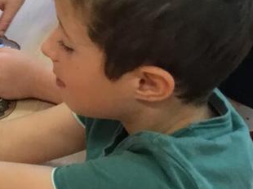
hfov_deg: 13.7
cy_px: 2
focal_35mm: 134
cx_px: -142
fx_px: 979
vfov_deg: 11.0
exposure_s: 1/33
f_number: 2.4
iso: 50
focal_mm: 3.3
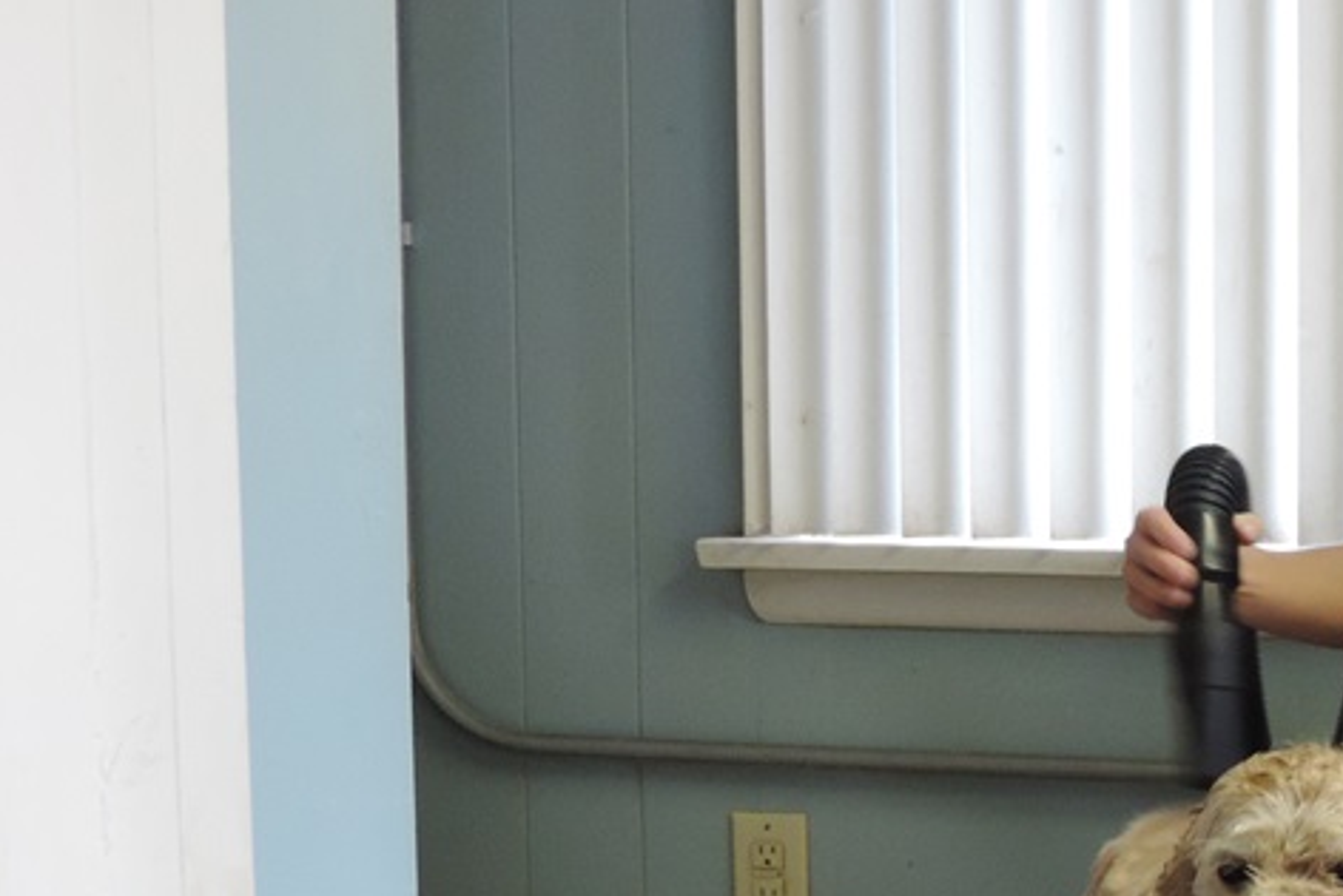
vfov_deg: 12.9
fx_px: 3955
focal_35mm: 106
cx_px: 1223
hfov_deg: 18.9
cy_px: 742
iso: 400
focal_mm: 8.3
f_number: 3.5
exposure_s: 1/30
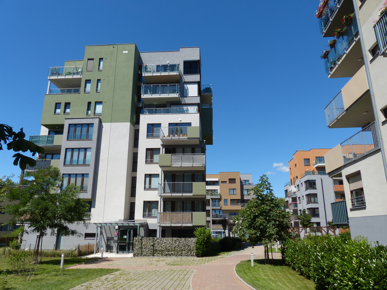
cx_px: 194
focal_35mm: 25
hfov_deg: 69.4
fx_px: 279
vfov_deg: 54.9
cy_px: 145
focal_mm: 4.5
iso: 100
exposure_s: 1/800
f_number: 4
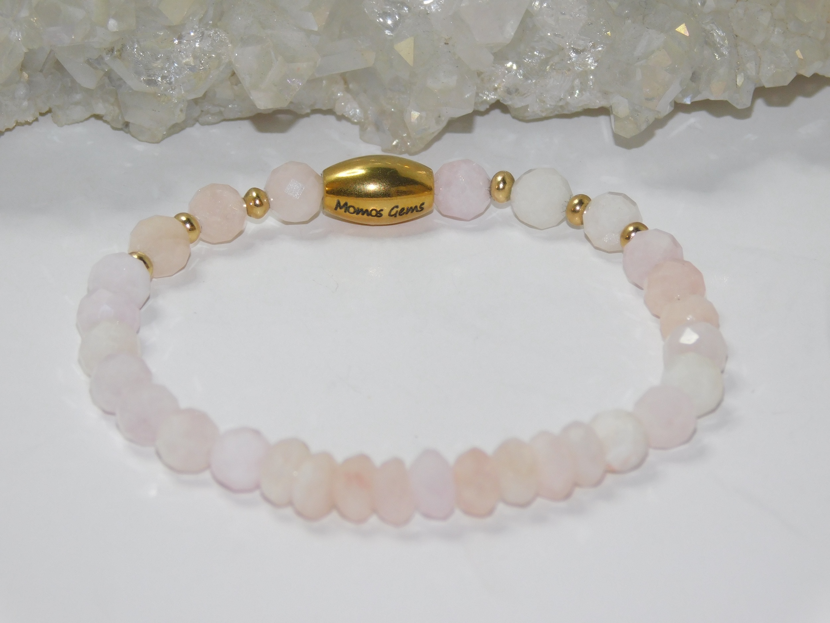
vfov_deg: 6.4
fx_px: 5563
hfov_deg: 8.5
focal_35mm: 232
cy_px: 312
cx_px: 415
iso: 200
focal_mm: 41.3
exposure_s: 1/60
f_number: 5.6
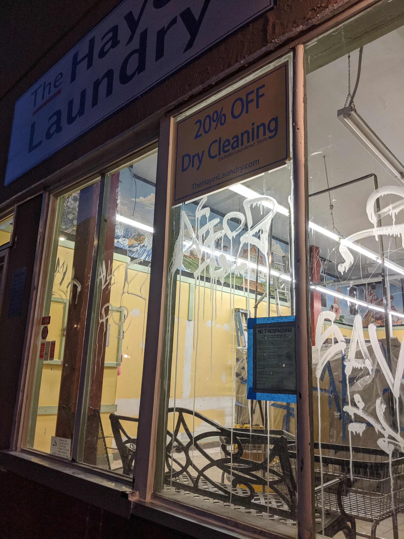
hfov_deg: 51.4
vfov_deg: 65.3
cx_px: 202
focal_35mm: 27
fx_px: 420
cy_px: 270
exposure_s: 1/120
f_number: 1.8
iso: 104
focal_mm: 4.44
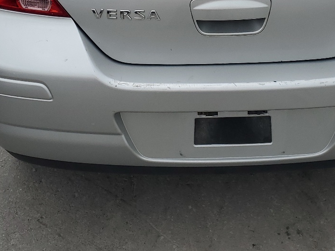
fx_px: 571
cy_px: -22
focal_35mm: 59
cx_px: 209
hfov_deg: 32.5
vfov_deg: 23.4
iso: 50
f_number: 1.5
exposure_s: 1/3333
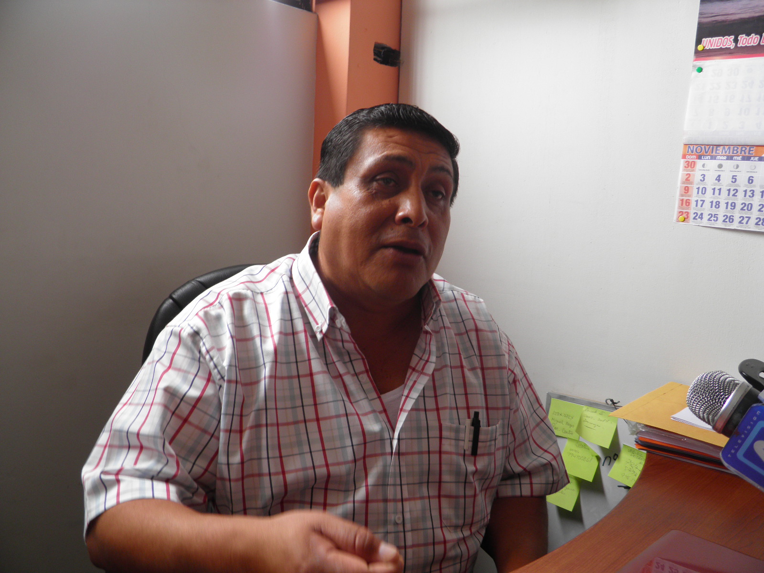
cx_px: 382
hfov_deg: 63.4
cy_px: 286
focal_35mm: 28
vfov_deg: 49.7
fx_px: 618
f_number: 2.8
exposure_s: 1/30
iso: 50
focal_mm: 4.9
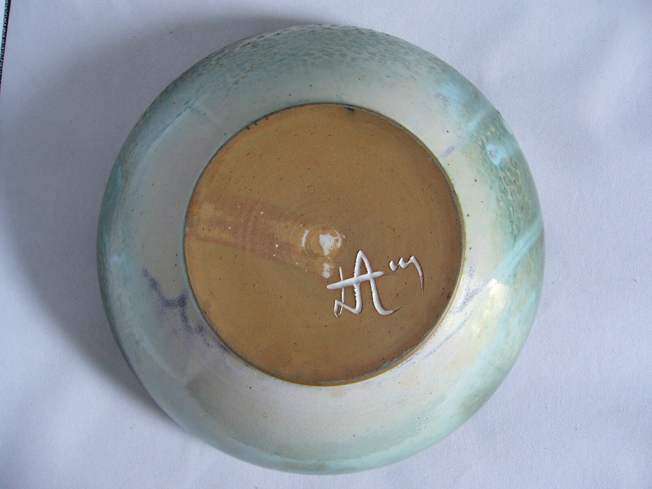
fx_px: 659
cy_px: 244
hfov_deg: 52.6
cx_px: 326
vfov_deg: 40.7
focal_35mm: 35
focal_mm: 5.8
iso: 100
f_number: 2.8
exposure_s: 1/15
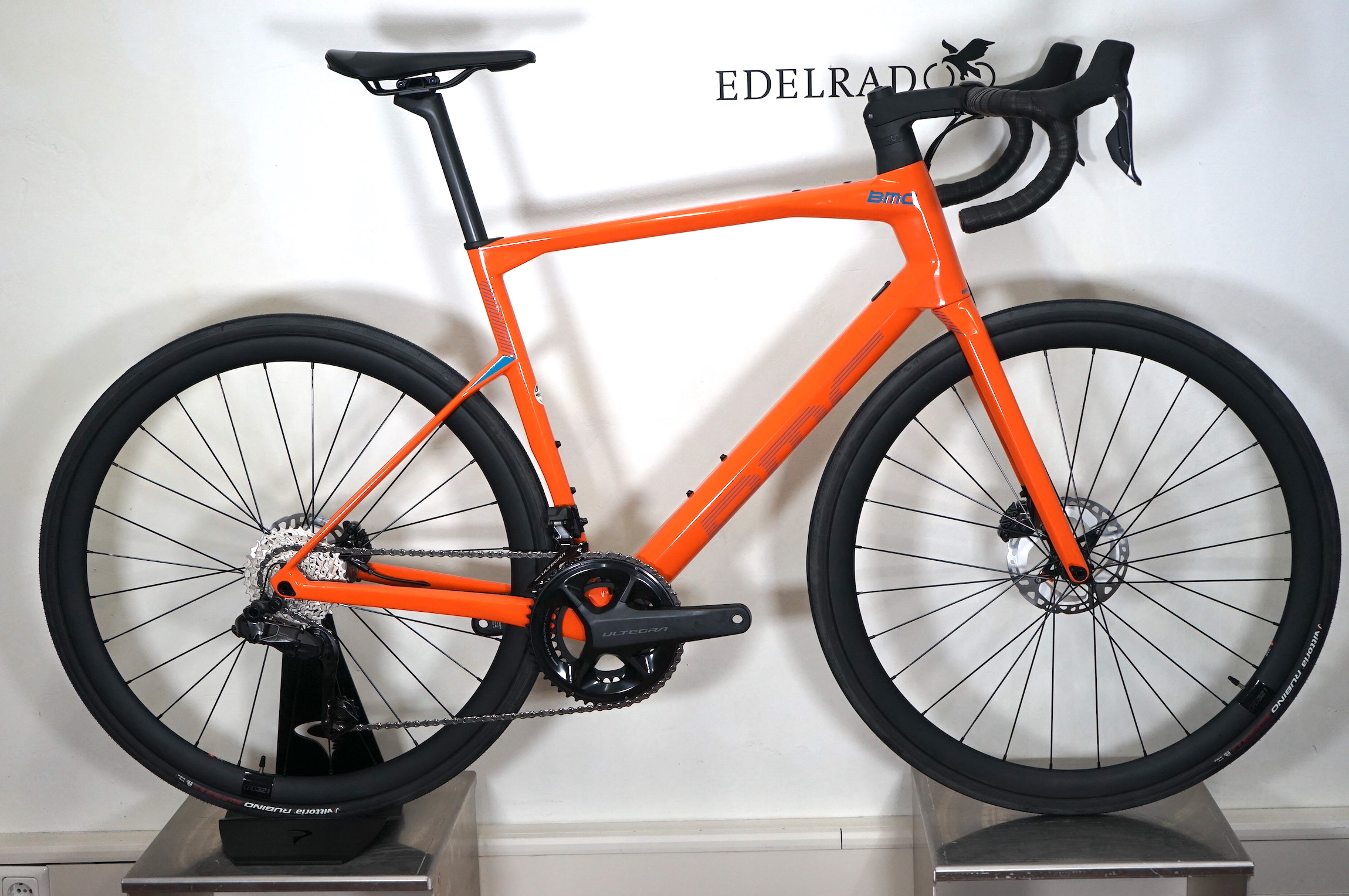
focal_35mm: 54
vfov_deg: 25.0
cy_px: 448
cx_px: 674
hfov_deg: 36.9
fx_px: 2022
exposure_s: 1/160
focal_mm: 54
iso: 800
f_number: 5
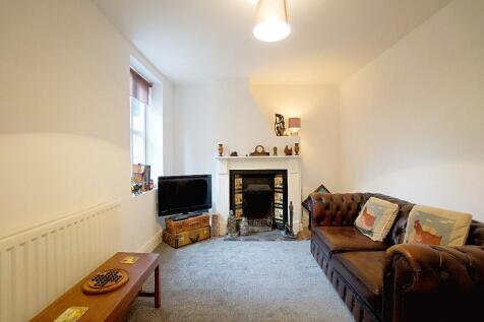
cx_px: 242
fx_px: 202
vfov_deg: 77.3
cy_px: 161
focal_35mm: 15
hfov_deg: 100.4
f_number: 4
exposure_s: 1/160
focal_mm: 10
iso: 2500
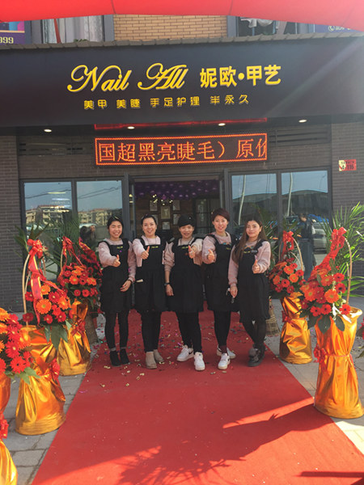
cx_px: 182
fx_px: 407
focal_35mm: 29
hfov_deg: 48.2
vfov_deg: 61.7
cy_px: 242
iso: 32
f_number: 2.2
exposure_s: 1/465
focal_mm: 4.15
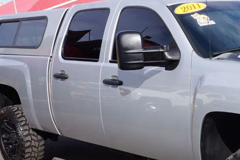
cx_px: 226
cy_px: 115
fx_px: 481
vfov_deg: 18.8
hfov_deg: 26.8
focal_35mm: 72
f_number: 13
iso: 100
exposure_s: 1/80
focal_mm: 21
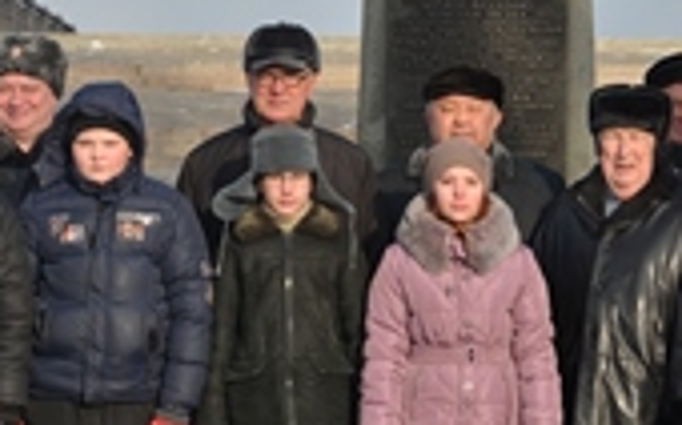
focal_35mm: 196
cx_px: 433
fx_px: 3641
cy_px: -72
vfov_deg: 6.6
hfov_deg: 10.7
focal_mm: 78
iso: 140
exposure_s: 1/250
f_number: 8
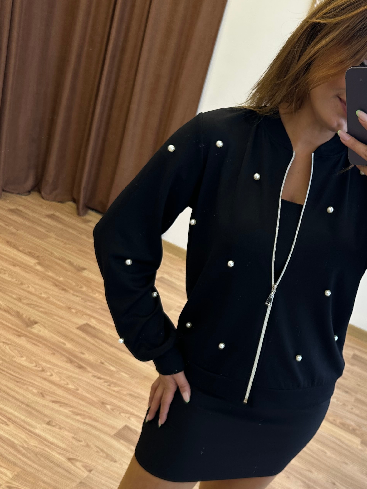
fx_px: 537
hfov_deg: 36.9
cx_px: 273
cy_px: 309
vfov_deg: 48.5
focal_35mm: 38
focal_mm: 6.86
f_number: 1.78
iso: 160
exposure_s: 1/121
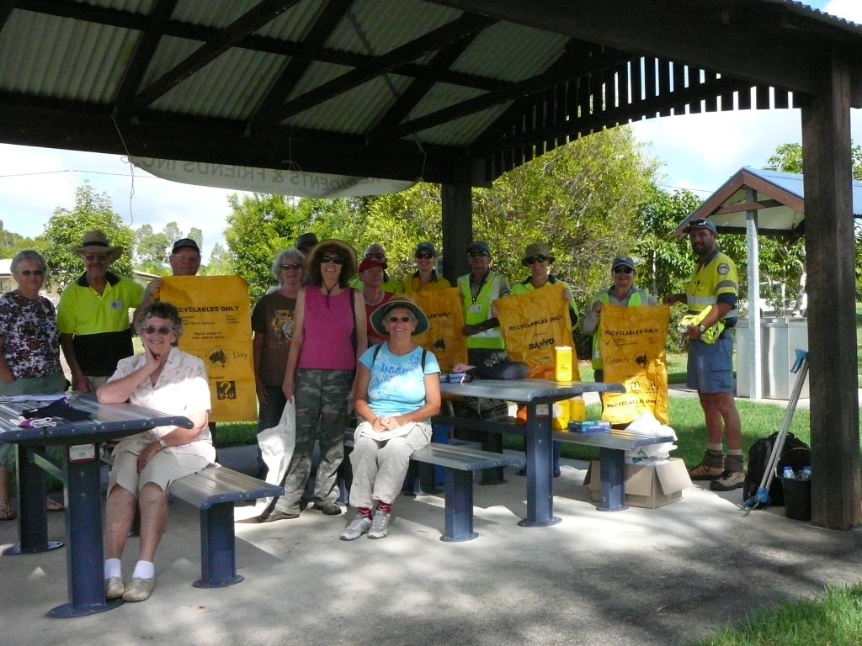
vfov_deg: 40.7
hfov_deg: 52.6
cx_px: 431
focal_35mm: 35
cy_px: 323
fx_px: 872
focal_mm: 5.2
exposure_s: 1/1000
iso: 400
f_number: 5
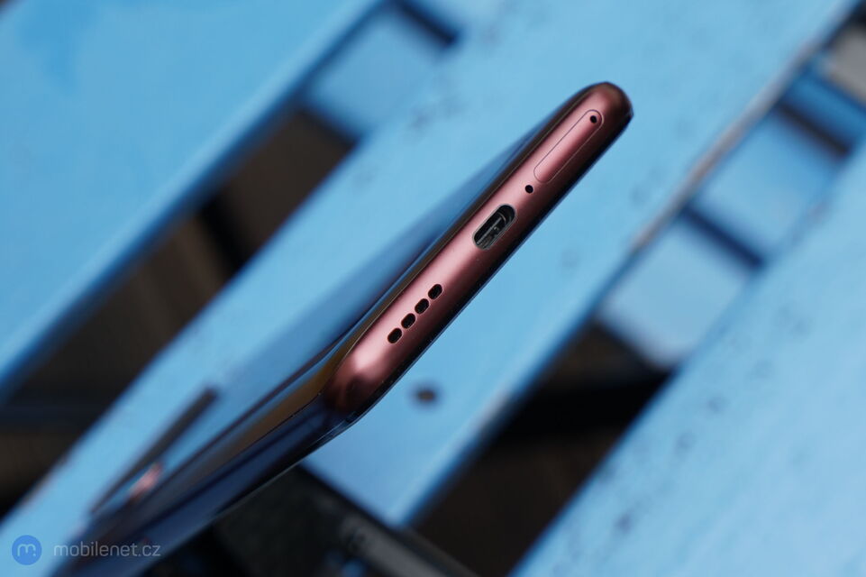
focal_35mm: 70
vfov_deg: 19.4
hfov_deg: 28.9
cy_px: 288
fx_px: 1683
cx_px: 433
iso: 200
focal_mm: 70
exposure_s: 1/160
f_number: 6.3
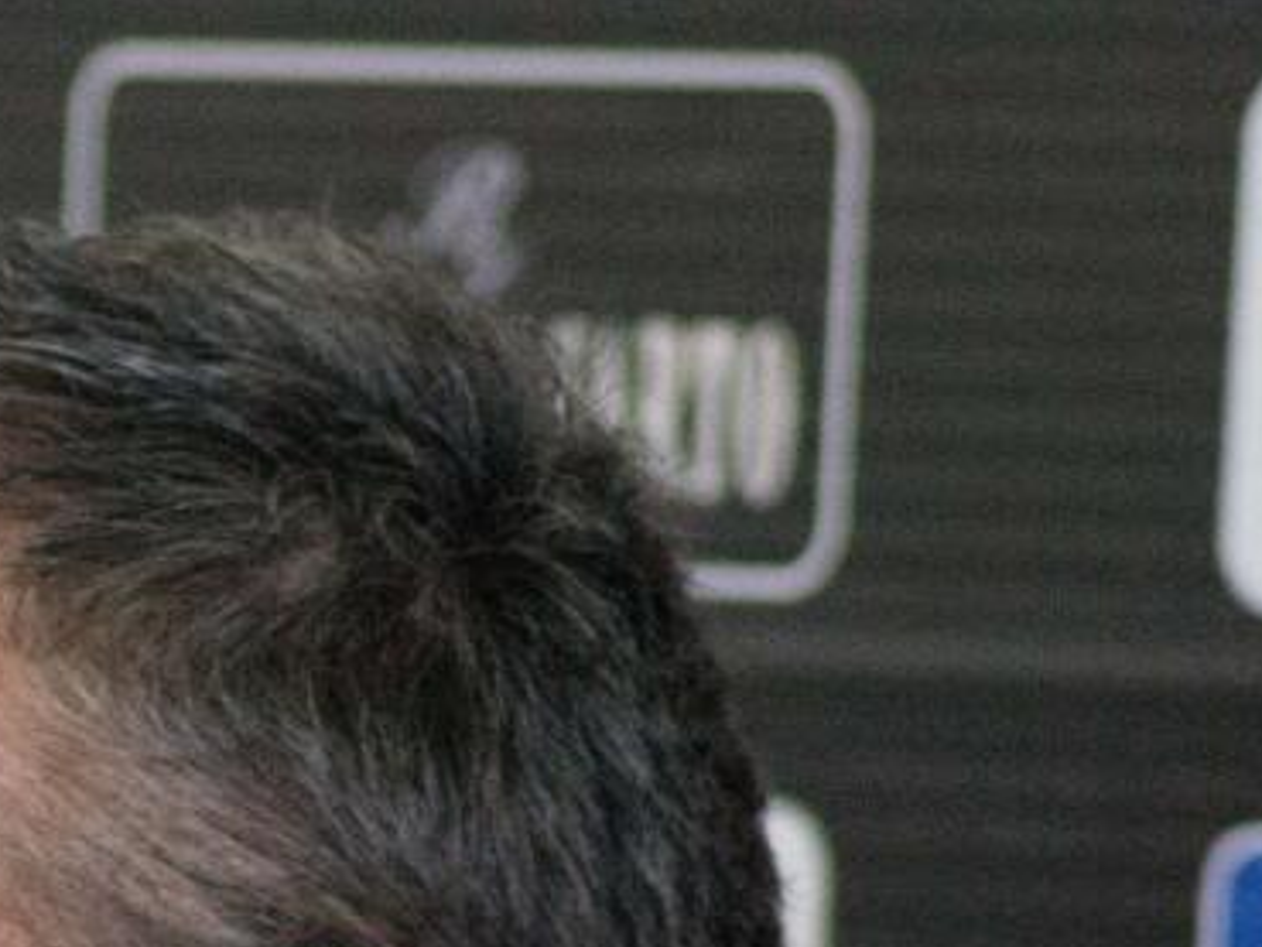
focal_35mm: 657
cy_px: 1354
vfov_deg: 2.3
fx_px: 23960
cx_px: -462
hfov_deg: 3.0
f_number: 4.2
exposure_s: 1/200
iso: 3200
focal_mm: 140
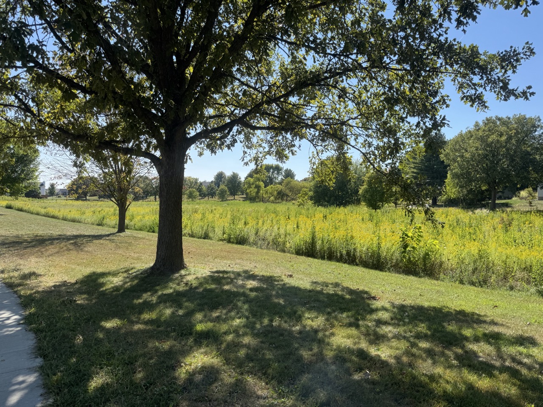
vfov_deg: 56.8
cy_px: 204
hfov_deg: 71.6
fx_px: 376
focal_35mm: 24
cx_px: 272
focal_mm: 6.76
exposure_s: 1/2252
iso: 80
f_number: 1.78
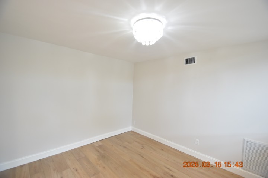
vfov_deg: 77.3
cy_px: 89
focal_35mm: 15
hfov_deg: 100.4
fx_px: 112
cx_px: 134
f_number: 3.5
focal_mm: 10
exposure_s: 1/60
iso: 800
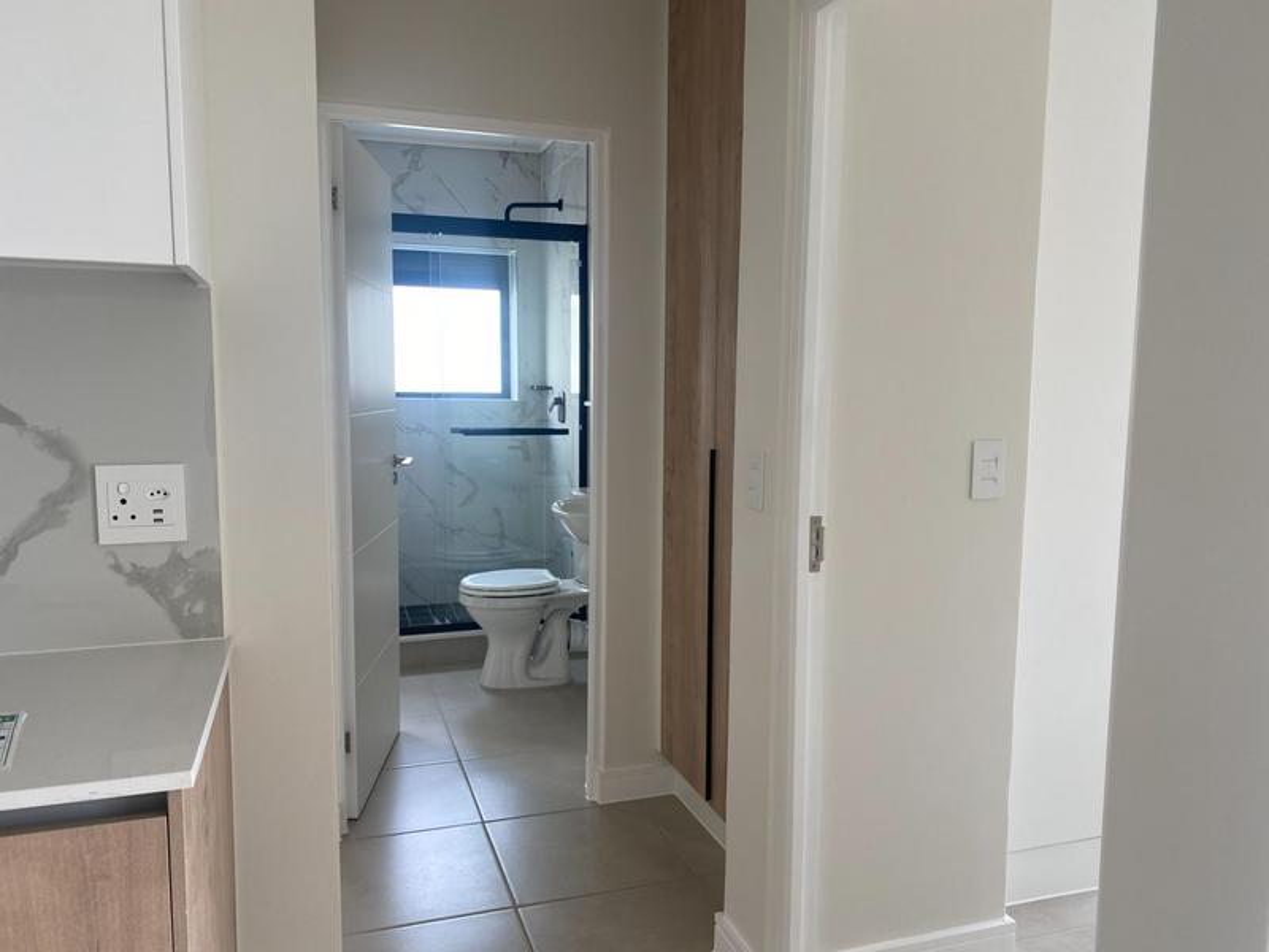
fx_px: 953
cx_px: 634
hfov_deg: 67.3
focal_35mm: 26
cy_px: 476
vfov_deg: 53.1
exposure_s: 1/121
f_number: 1.8
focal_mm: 4.25
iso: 64
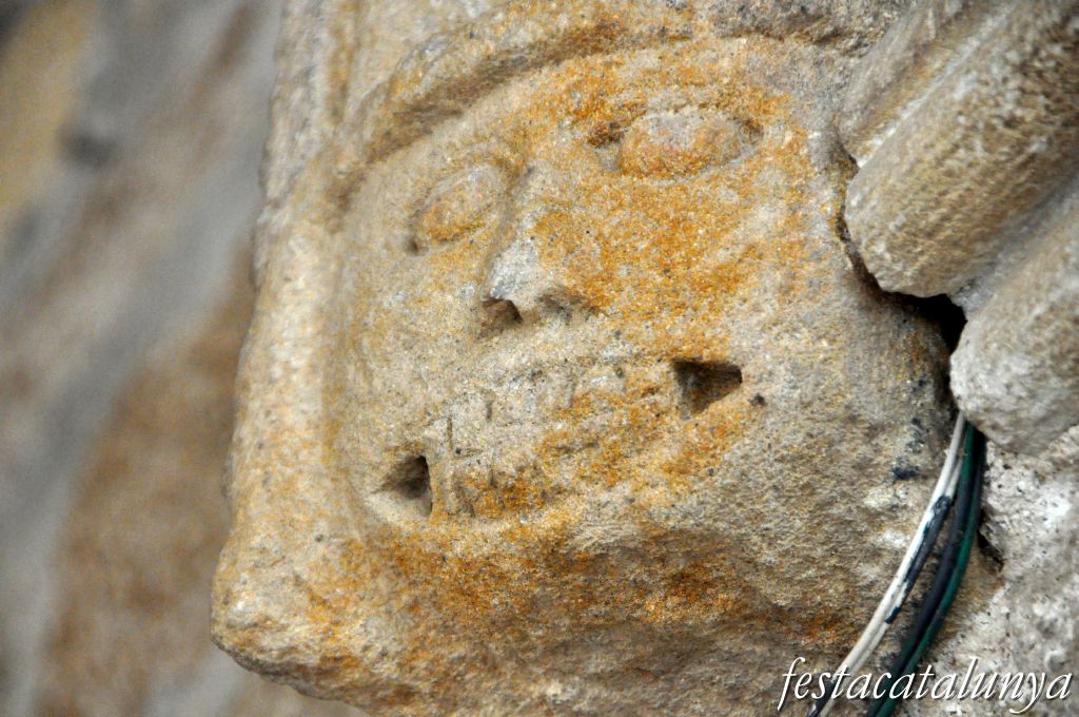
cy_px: 358
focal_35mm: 300
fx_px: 8980
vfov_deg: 4.6
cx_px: 540
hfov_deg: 6.9
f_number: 5.6
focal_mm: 200
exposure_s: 1/200
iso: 3200
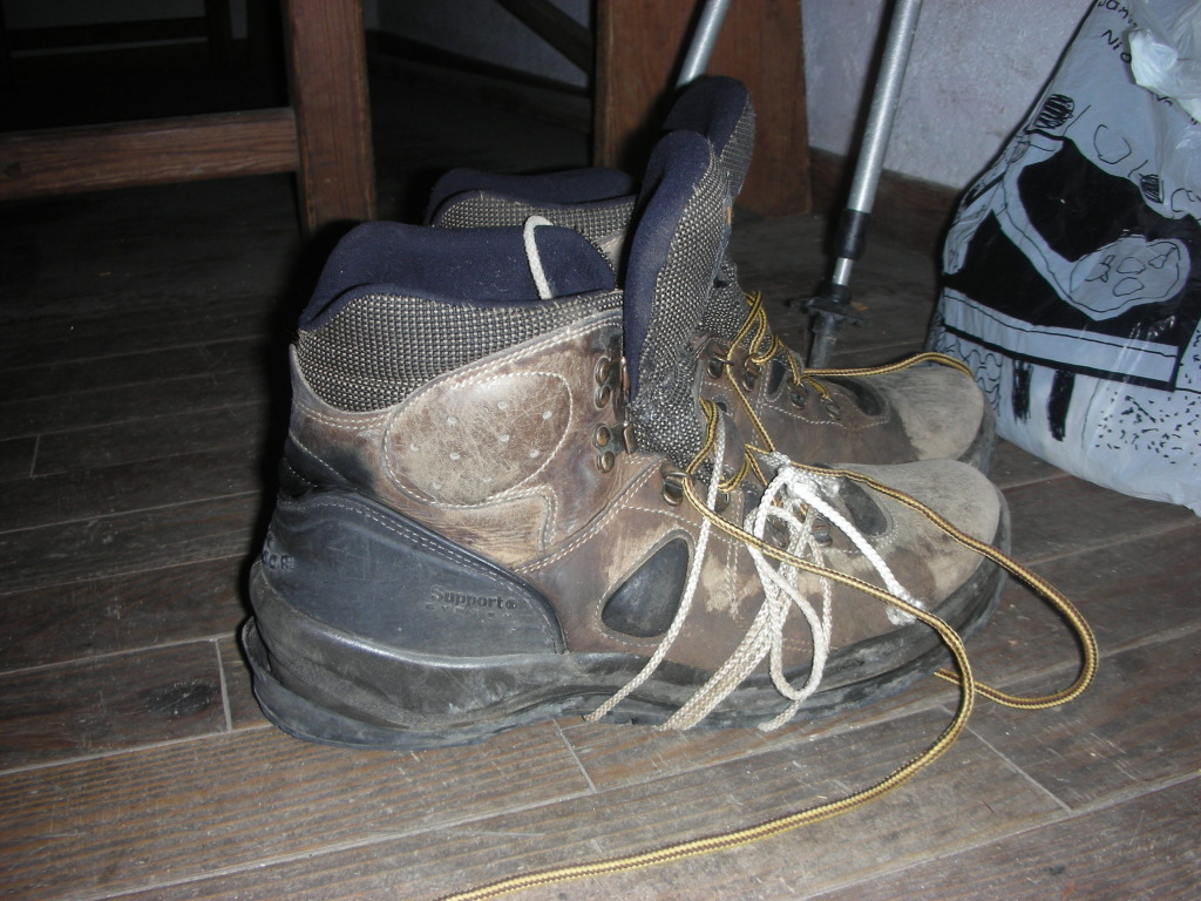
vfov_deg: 40.7
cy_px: 450
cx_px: 600
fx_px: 1214
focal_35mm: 35
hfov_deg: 52.6
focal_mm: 5.8
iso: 50
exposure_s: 1/60.1
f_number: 3
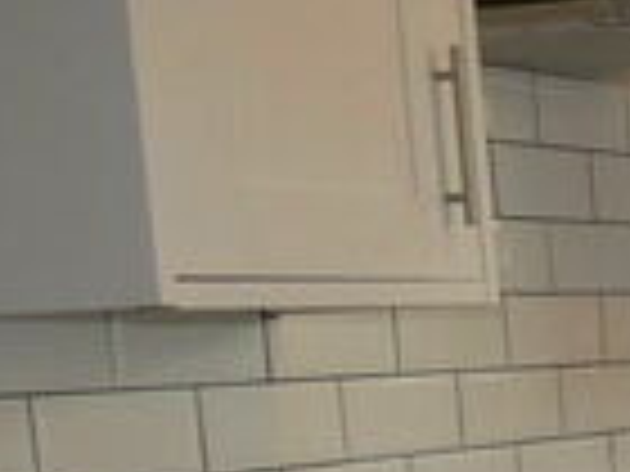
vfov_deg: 14.3
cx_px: 1233
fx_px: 1820
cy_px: 564
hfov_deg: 15.8
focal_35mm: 100
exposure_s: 1/80
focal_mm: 3.6
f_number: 2.8
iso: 80
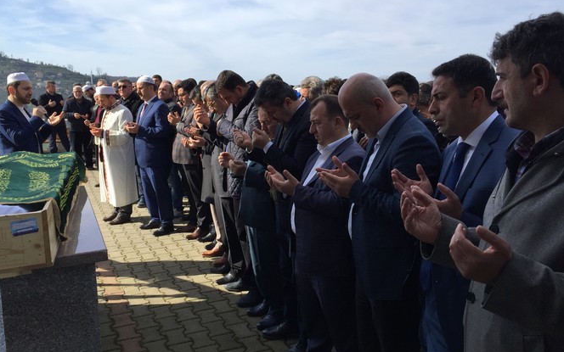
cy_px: 175
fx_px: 476
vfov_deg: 40.6
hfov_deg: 61.2
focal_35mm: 31
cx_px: 283
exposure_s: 1/1276
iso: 32
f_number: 2.2
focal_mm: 4.15
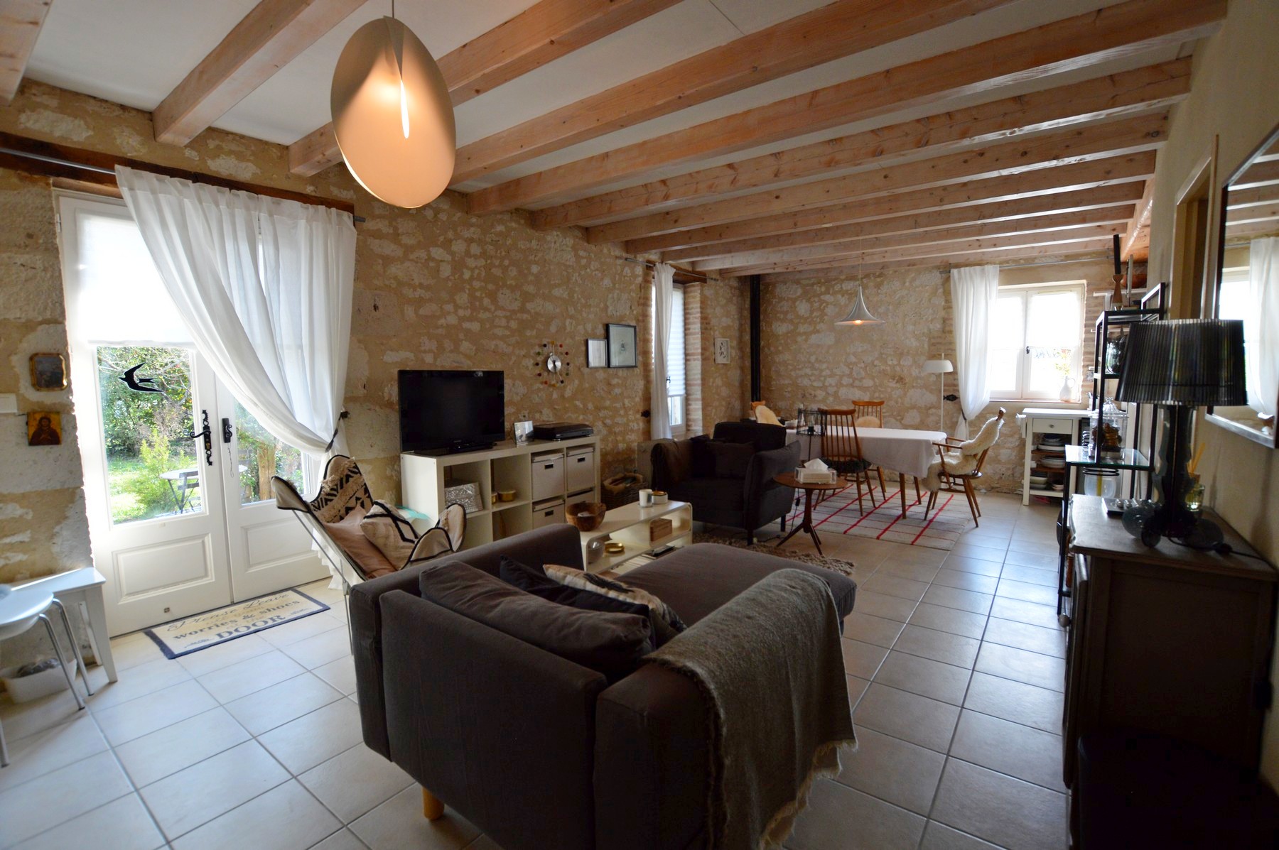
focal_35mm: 15
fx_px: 532
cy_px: 425
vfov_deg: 77.2
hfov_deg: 100.4
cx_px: 640
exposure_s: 1/80
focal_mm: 10
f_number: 4.5
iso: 400
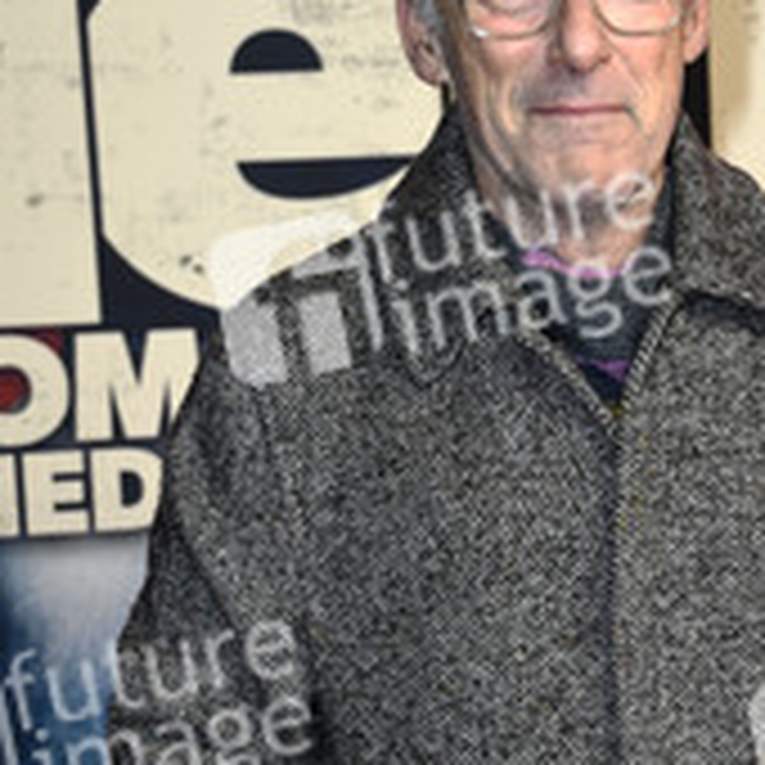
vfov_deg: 11.2
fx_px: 3900
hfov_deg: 11.2
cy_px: 504
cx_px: 572
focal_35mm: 156
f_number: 5.6
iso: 800
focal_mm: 78
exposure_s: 1/250
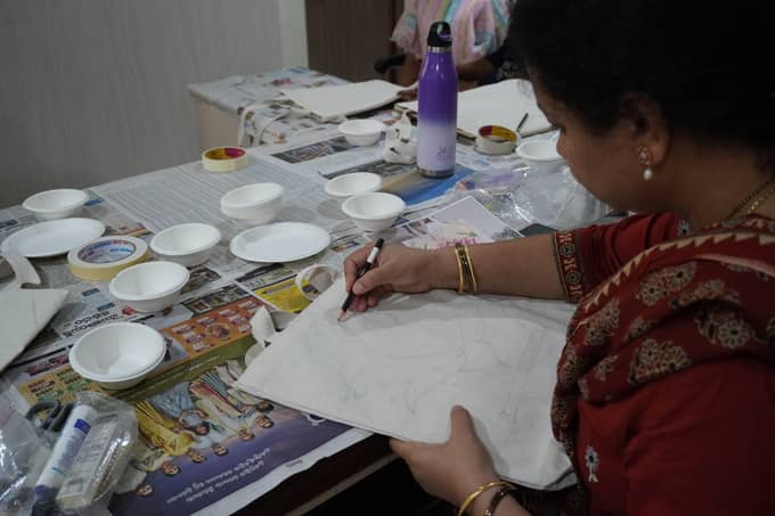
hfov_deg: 53.1
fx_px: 775
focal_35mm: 36
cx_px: 388
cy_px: 258
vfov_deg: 36.9
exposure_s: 1/160
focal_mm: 24
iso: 3200
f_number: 4.5
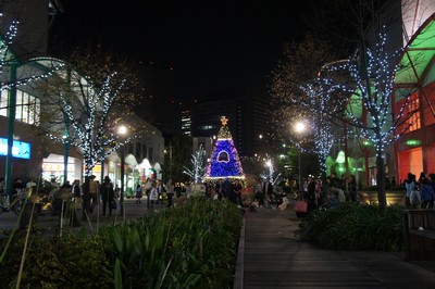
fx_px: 398
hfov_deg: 57.3
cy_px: 144
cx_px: 218
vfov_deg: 39.9
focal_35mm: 33
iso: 1600
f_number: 4
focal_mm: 22
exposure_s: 1/20
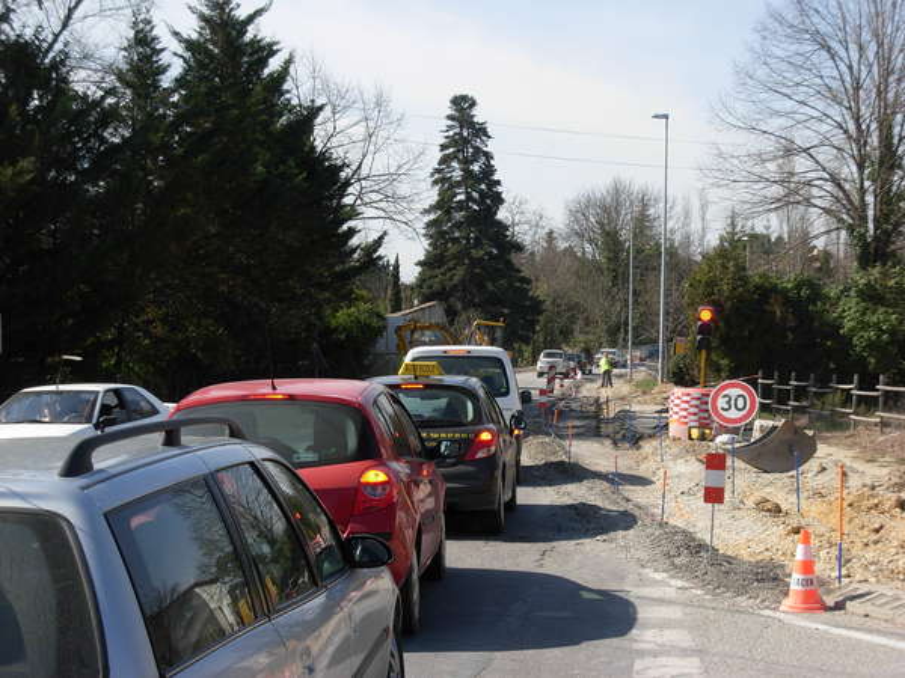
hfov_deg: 27.8
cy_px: 339
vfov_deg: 21.0
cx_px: 452
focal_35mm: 70
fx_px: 1830
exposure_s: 1/790
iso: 79
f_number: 3.5
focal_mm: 11.5
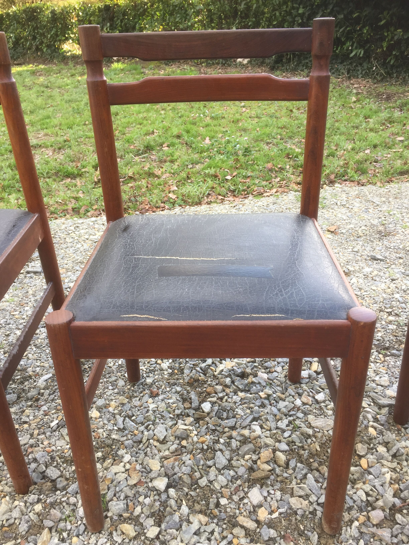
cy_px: 272
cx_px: 204
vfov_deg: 61.7
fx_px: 457
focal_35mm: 29
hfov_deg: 48.2
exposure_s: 1/123
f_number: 2.2
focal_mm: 4.15
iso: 32
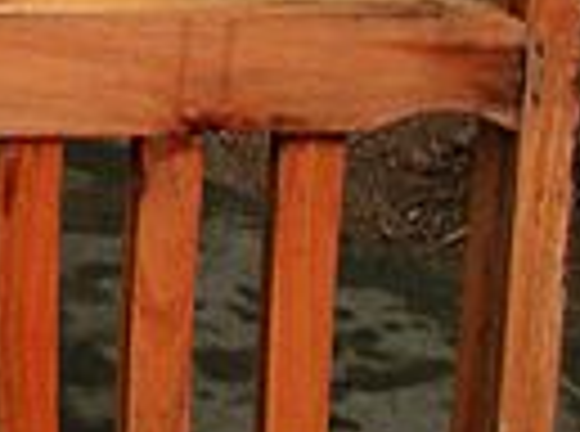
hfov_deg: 9.4
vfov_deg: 7.0
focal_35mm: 196
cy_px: -704
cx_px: -589
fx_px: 3275
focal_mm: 6.3
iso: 100
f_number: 3.5
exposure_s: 1/91.5
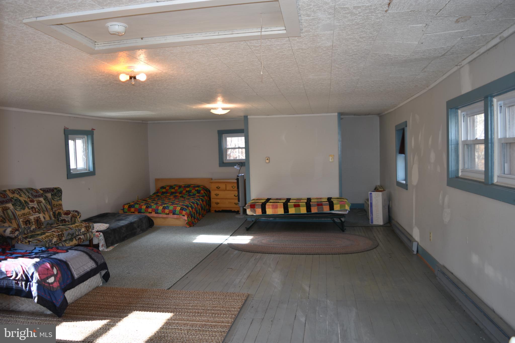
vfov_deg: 47.9
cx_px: 258
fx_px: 386
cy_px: 172
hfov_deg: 67.4
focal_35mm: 27
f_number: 3.5
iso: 100
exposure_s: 1/30
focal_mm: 18
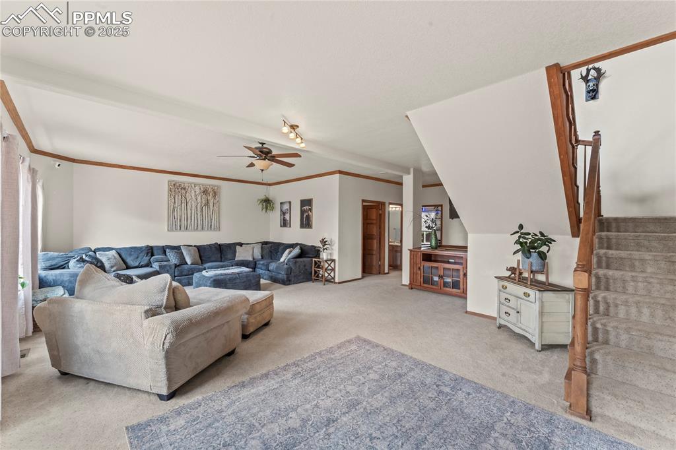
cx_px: 338
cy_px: 225
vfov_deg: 81.2
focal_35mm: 14
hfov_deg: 104.3
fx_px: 263
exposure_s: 1/1.67
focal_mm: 14
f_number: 13
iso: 800
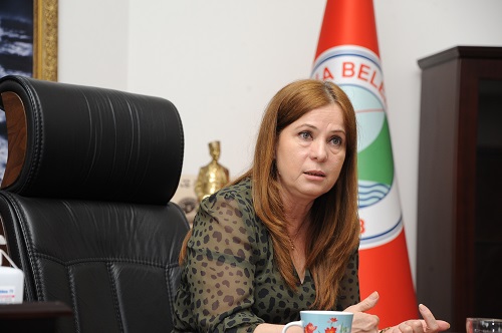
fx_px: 1462
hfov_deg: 19.5
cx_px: 251
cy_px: 166
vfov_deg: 13.0
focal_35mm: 105
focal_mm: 105
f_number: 5.6
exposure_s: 1/125
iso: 1000
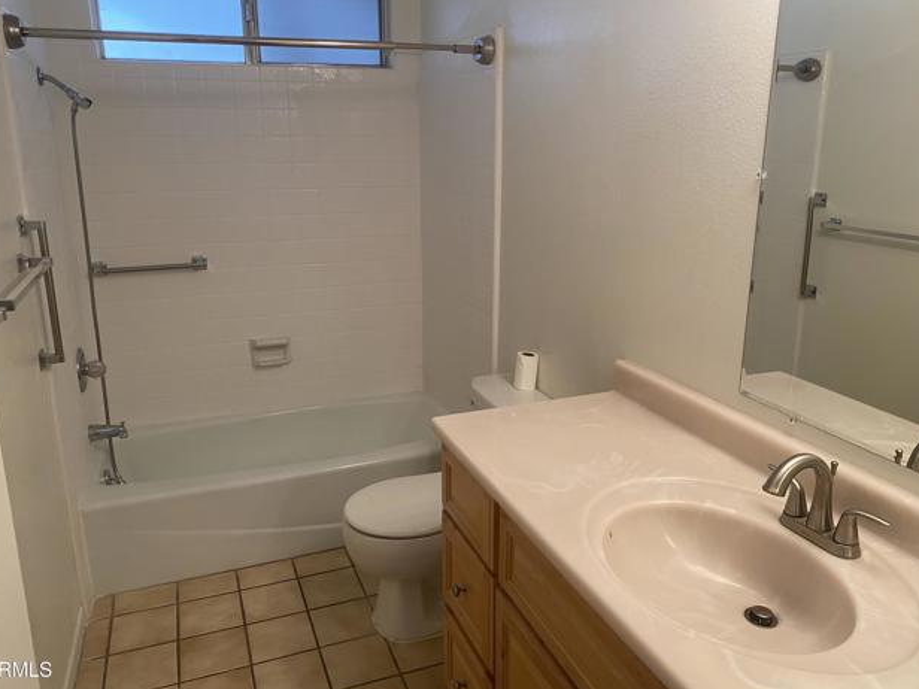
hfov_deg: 65.3
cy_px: 344
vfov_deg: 51.4
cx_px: 458
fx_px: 717
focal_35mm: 27
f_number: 1.8
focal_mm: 4.25
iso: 100
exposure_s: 1/60
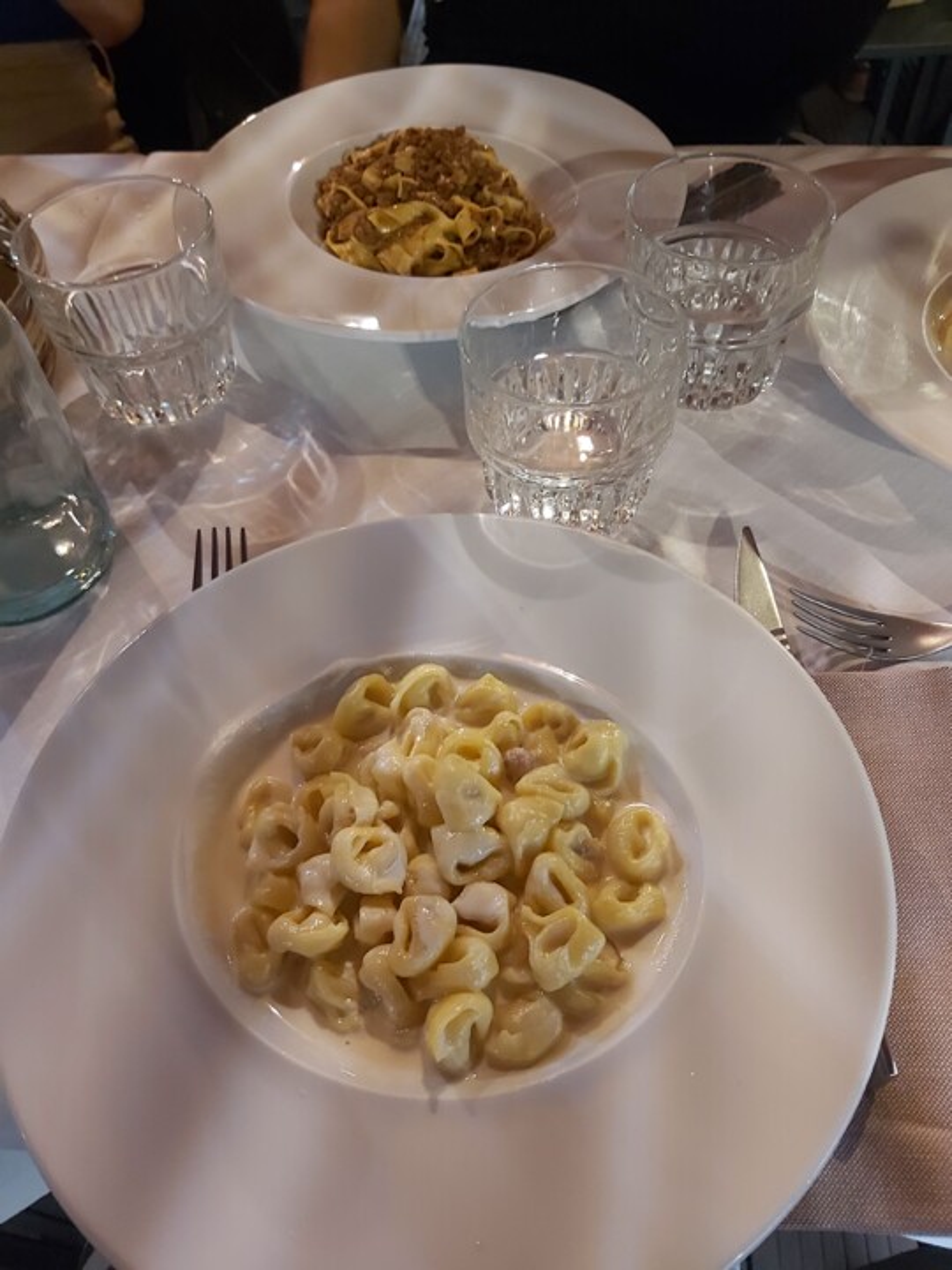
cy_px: 635
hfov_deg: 53.1
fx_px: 953
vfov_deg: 67.3
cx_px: 476
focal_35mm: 26
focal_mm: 3.92
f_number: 1.7
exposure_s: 1/25
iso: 500
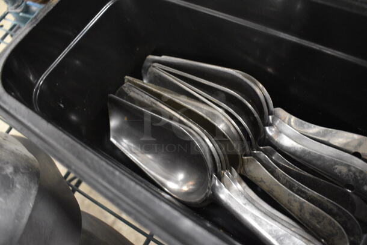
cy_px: 122
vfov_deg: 43.7
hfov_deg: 61.9
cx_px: 184
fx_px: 306
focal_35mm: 30
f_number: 3.5
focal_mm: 20
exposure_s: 1/20
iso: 3200
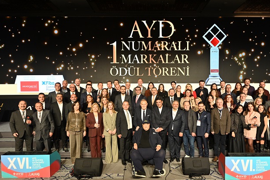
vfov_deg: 49.5
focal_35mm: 26
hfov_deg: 69.3
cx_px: 147
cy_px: 97
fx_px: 195
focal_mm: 23
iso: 1000
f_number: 3.2
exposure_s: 1/160
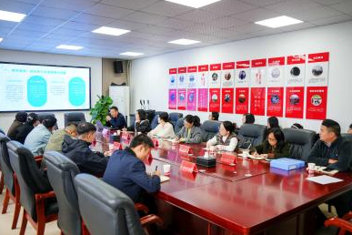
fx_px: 293
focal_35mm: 30
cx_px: 171
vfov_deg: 43.6
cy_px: 117
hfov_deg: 61.9
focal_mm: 29
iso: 320
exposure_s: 1/200
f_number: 2.8
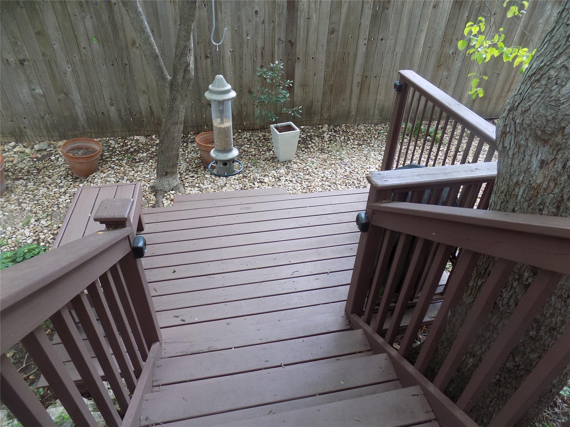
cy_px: 214
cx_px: 285
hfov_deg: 73.9
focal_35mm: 23
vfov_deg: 58.9
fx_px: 379
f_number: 3.1
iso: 100
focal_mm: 4
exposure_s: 1/30
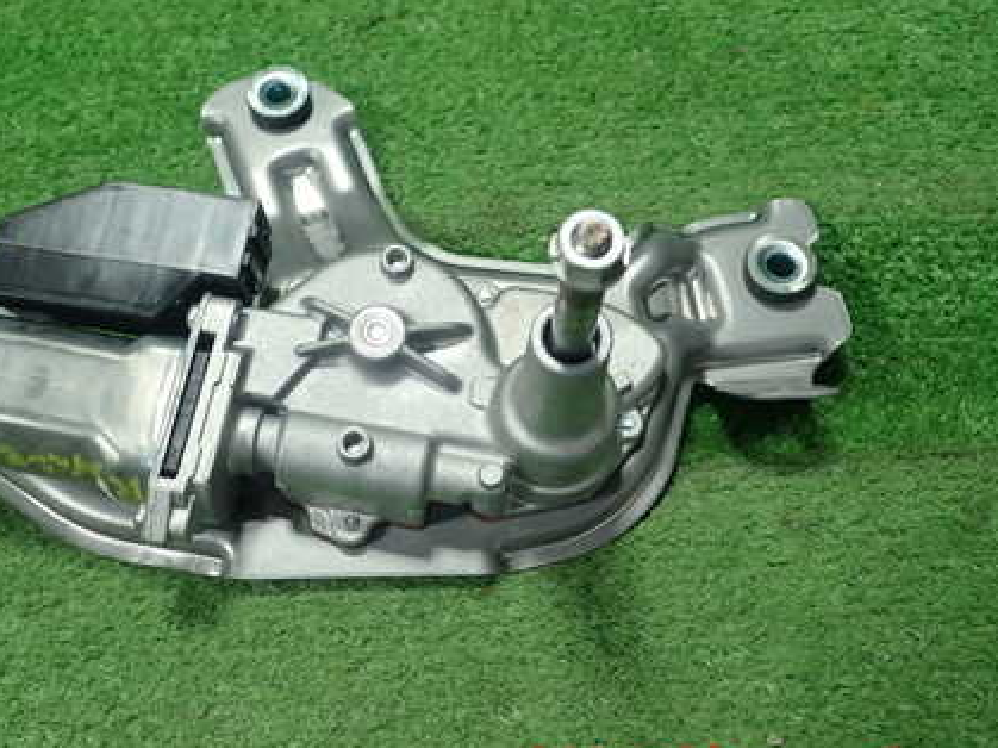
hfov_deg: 43.4
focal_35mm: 43
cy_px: 264
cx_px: 357
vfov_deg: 33.4
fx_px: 1239
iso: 250
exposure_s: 1/125
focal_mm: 5.5
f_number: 2.3
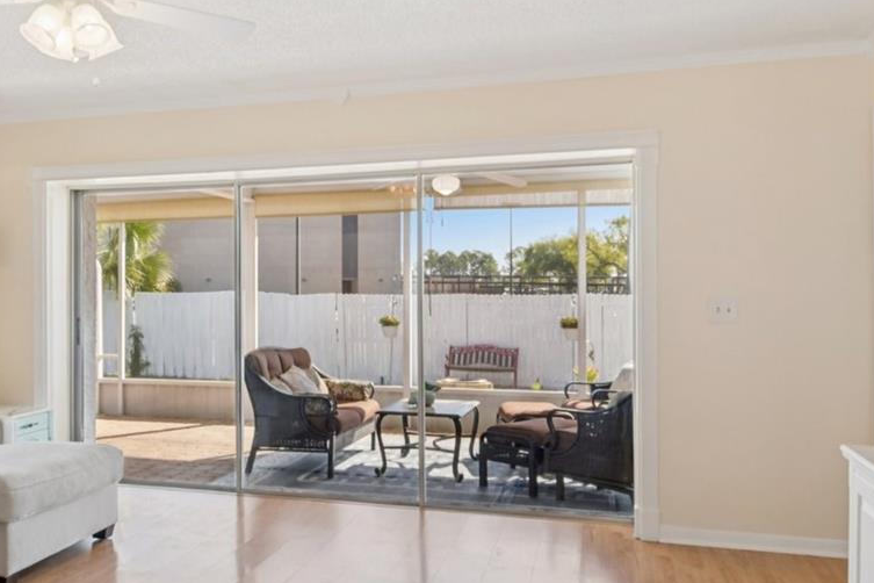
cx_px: 311
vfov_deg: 38.9
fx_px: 825
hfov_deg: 54.9
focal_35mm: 34
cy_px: 297
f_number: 8
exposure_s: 1/100
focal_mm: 16
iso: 400
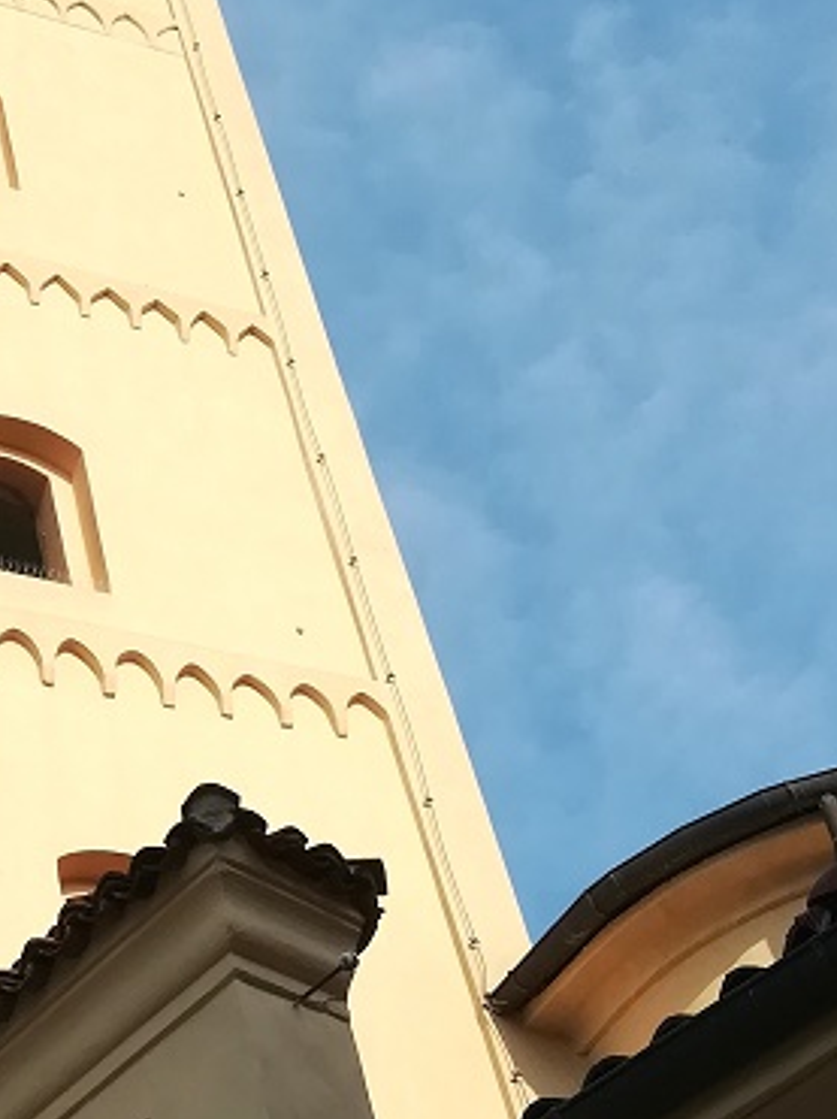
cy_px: 792
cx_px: -160
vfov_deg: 26.8
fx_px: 2324
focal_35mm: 72
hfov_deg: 19.3
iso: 50
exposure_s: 1/999
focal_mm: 3.83
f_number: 2.2
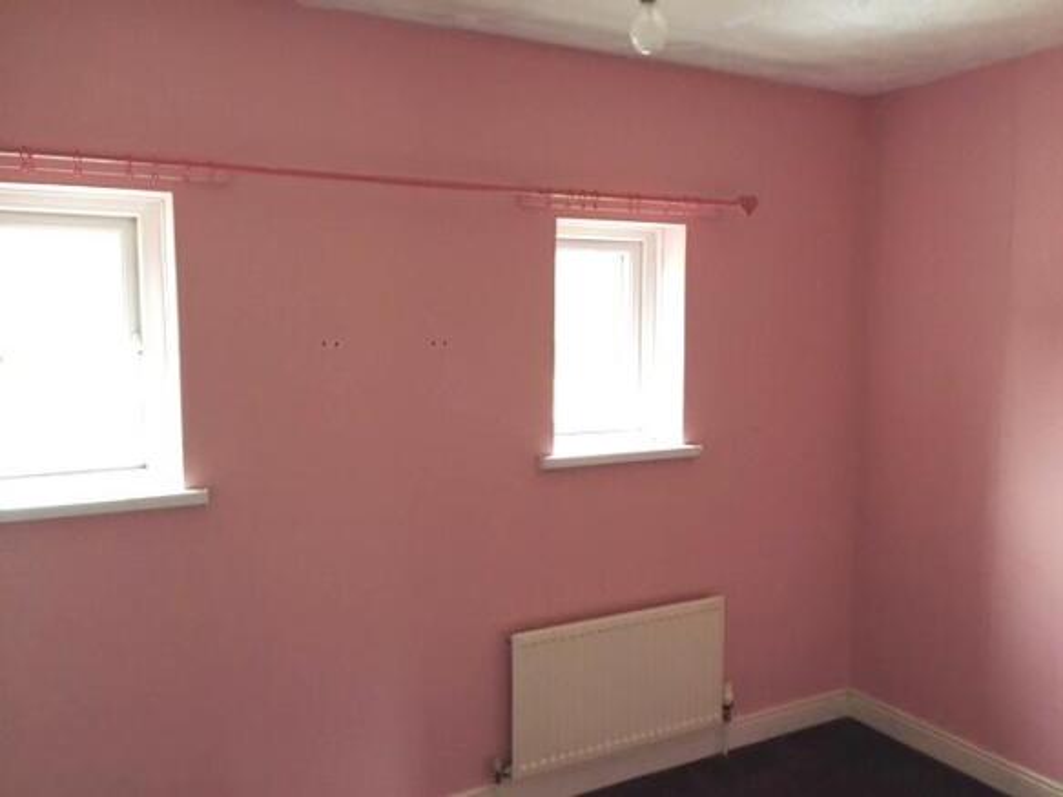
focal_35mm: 29
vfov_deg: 48.2
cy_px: 398
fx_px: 890
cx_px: 532
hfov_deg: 61.7
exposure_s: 1/25
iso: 200
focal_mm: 4.15
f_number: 2.2
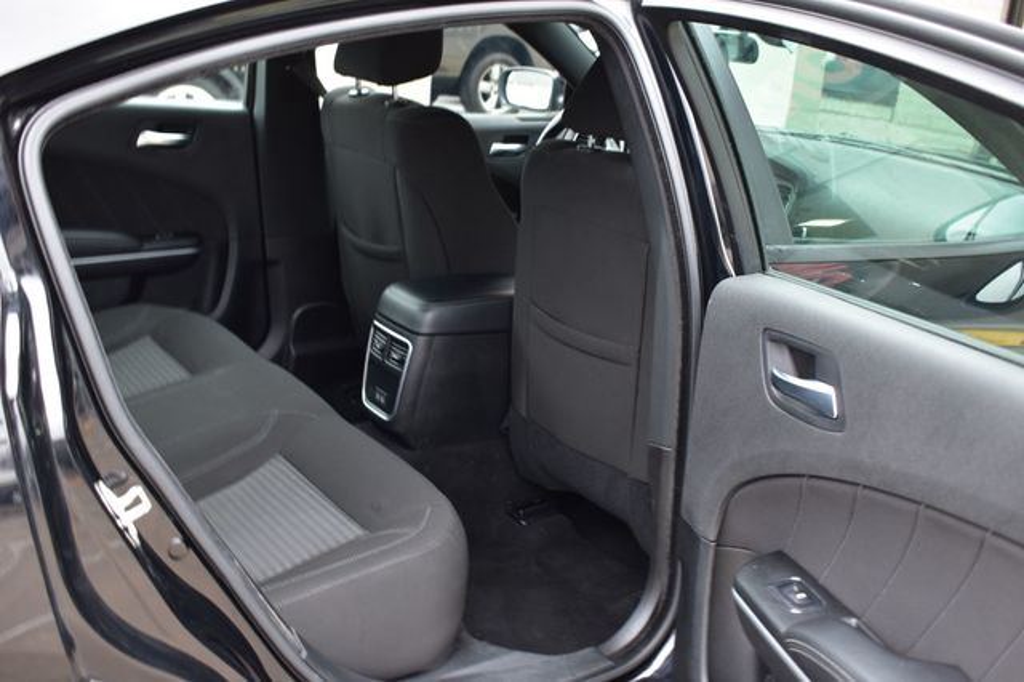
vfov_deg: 35.5
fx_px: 1066
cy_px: 341
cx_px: 512
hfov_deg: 51.3
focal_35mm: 38
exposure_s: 1/15
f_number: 6.3
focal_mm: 25
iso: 720
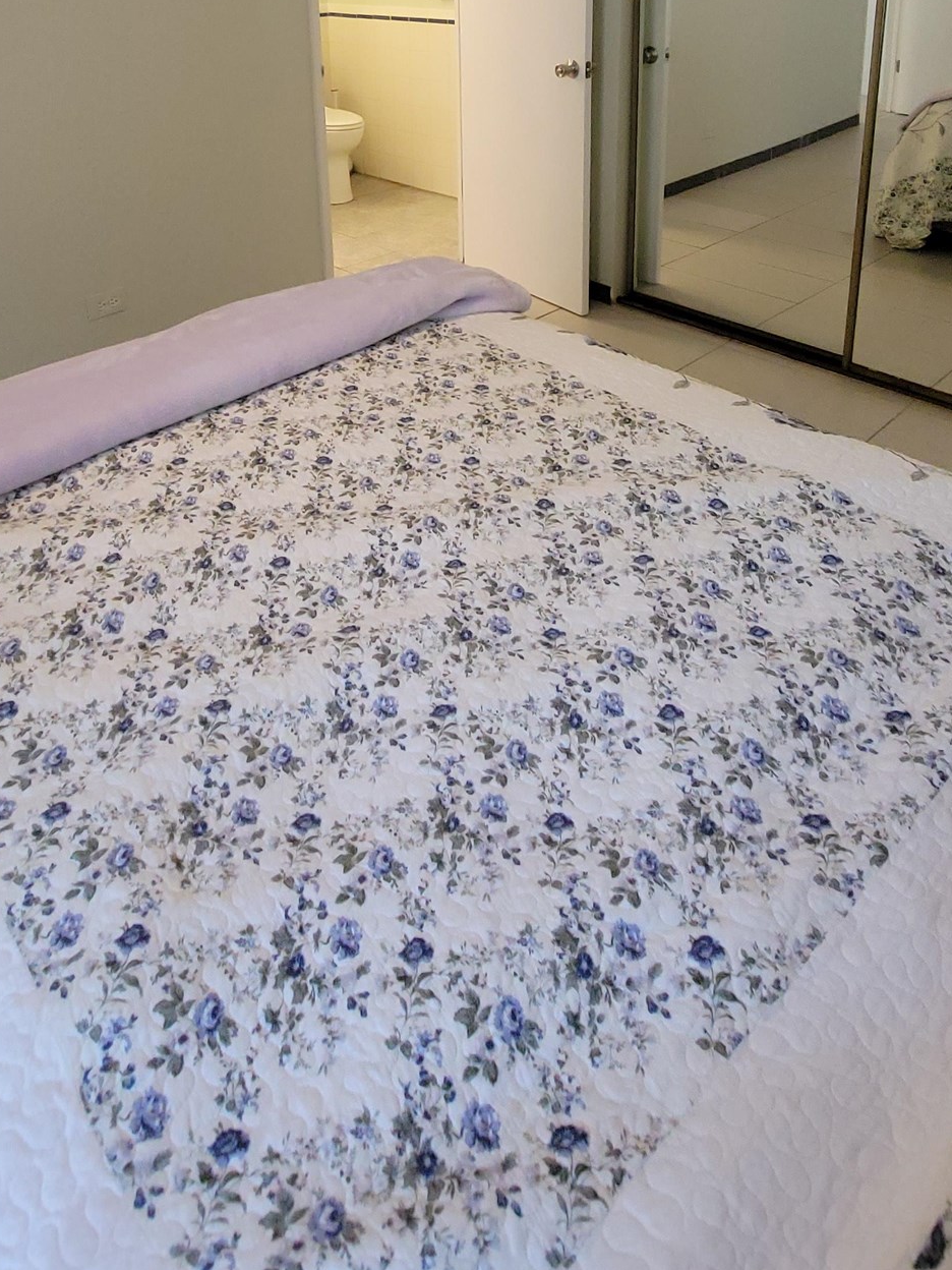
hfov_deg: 56.8
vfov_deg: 62.1
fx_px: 880
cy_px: 166
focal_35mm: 24
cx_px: 441
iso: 320
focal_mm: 2.2
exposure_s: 1/60
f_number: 2.2
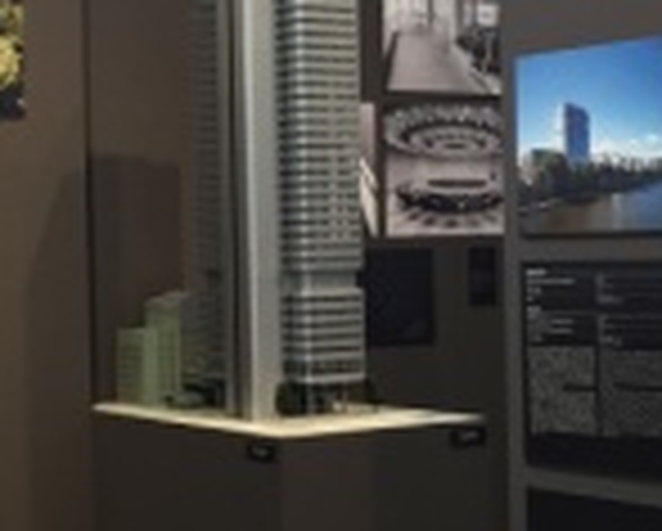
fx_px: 1687
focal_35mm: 86
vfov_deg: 17.9
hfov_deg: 21.8
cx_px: 108
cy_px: 248
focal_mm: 4.15
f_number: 2.2
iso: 100
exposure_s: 1/30
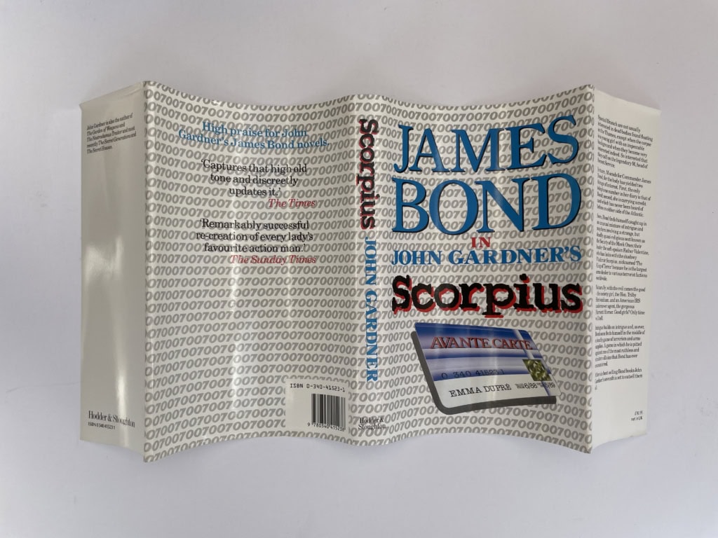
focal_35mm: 26
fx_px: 539
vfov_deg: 53.1
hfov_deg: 67.3
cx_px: 359
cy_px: 269
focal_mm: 4.2
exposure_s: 1/553
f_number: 1.6
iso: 32
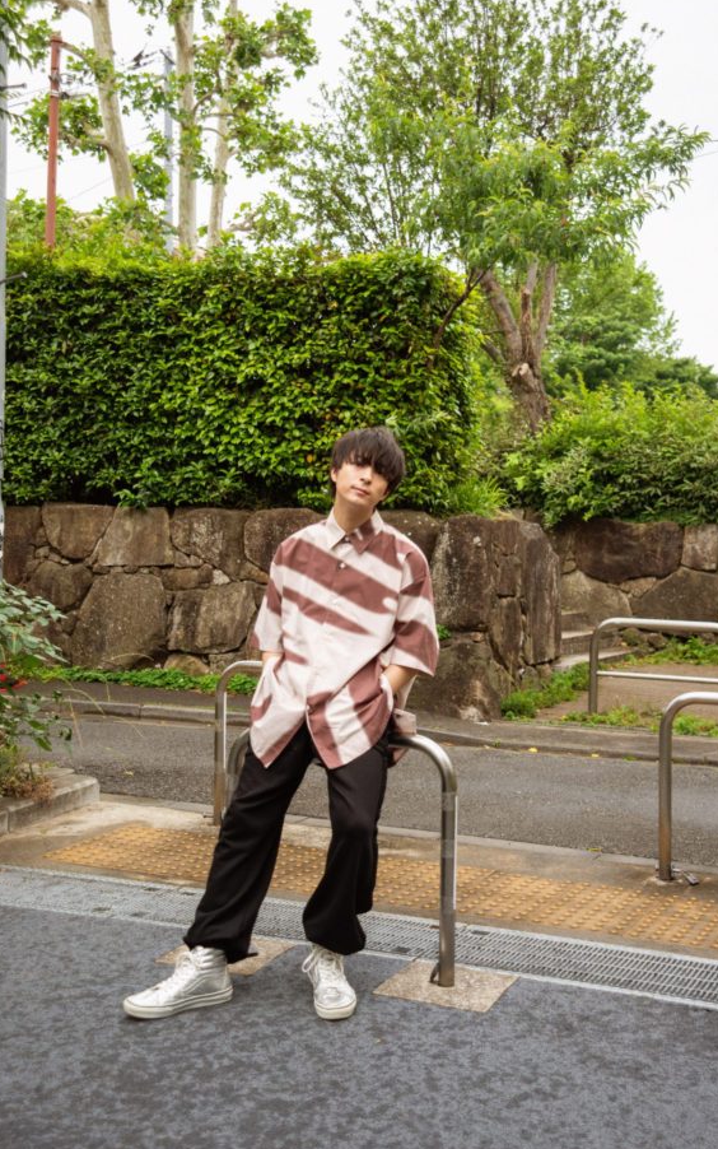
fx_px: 1377
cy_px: 502
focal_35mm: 44
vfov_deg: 45.2
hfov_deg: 29.2
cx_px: 365
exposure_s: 1/160
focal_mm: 38
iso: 400
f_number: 4.2
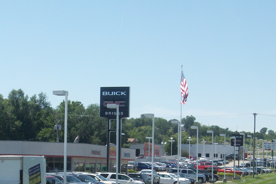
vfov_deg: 13.1
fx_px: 797
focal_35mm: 104
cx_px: 121
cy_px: 138
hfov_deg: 19.6
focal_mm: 11
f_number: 4.1
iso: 64
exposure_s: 1/537
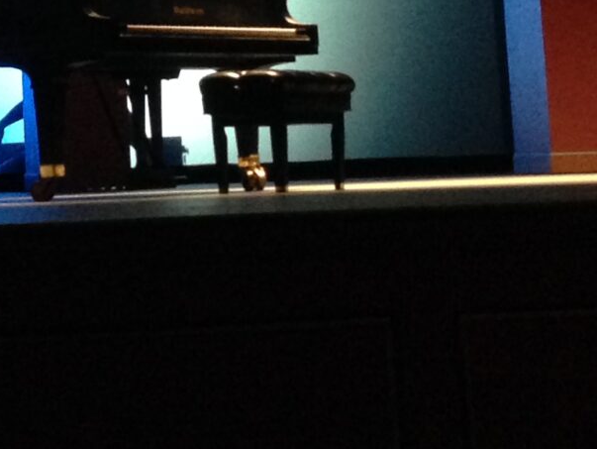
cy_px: -208
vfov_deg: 10.3
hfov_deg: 13.9
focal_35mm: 140
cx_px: 19
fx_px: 2416
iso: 400
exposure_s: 1/15
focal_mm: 4.12
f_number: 2.4
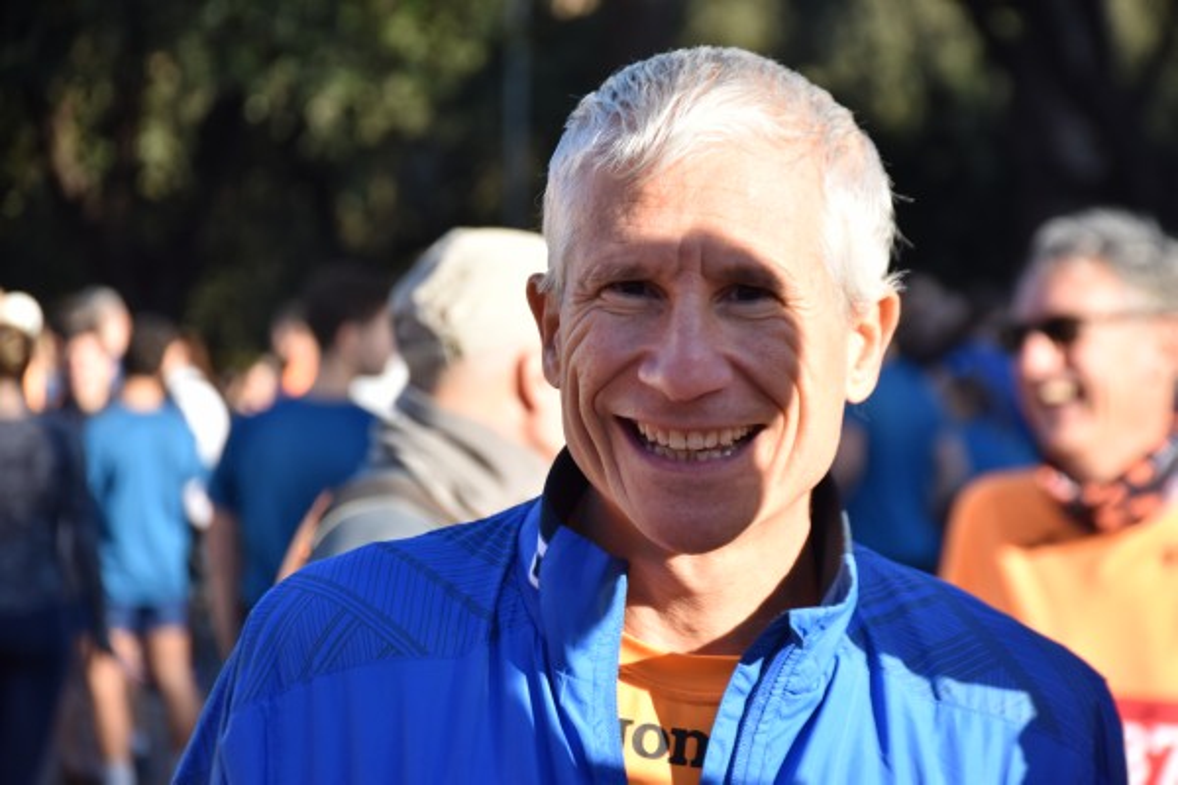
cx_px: 589
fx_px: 4908
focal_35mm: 150
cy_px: 392
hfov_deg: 13.7
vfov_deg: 9.1
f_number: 5.6
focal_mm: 100
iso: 500
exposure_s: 1/800
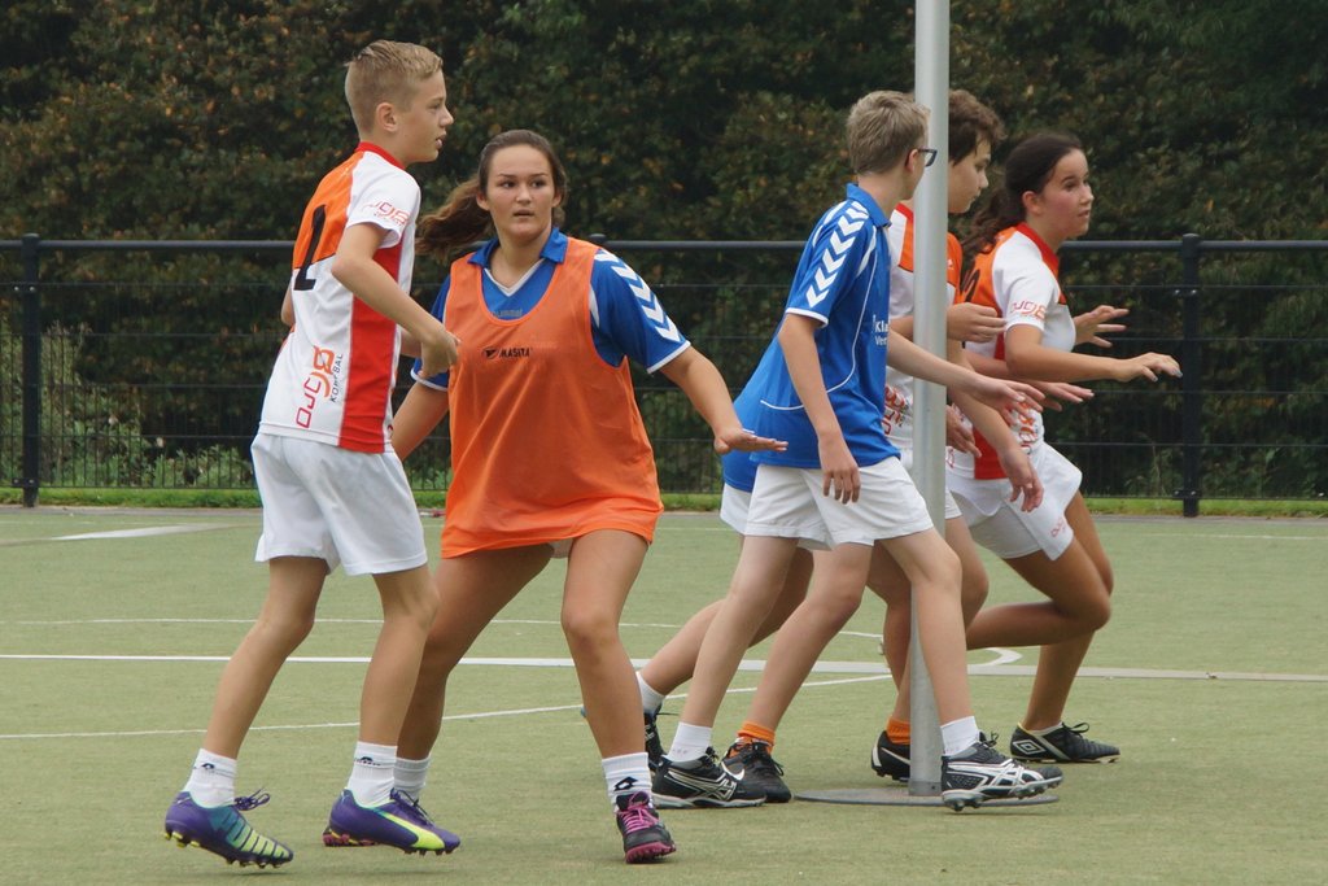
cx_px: 664
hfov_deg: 11.4
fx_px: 6640
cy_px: 443
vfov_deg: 7.6
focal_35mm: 180
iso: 400
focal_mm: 120
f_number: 7.1
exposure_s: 1/640
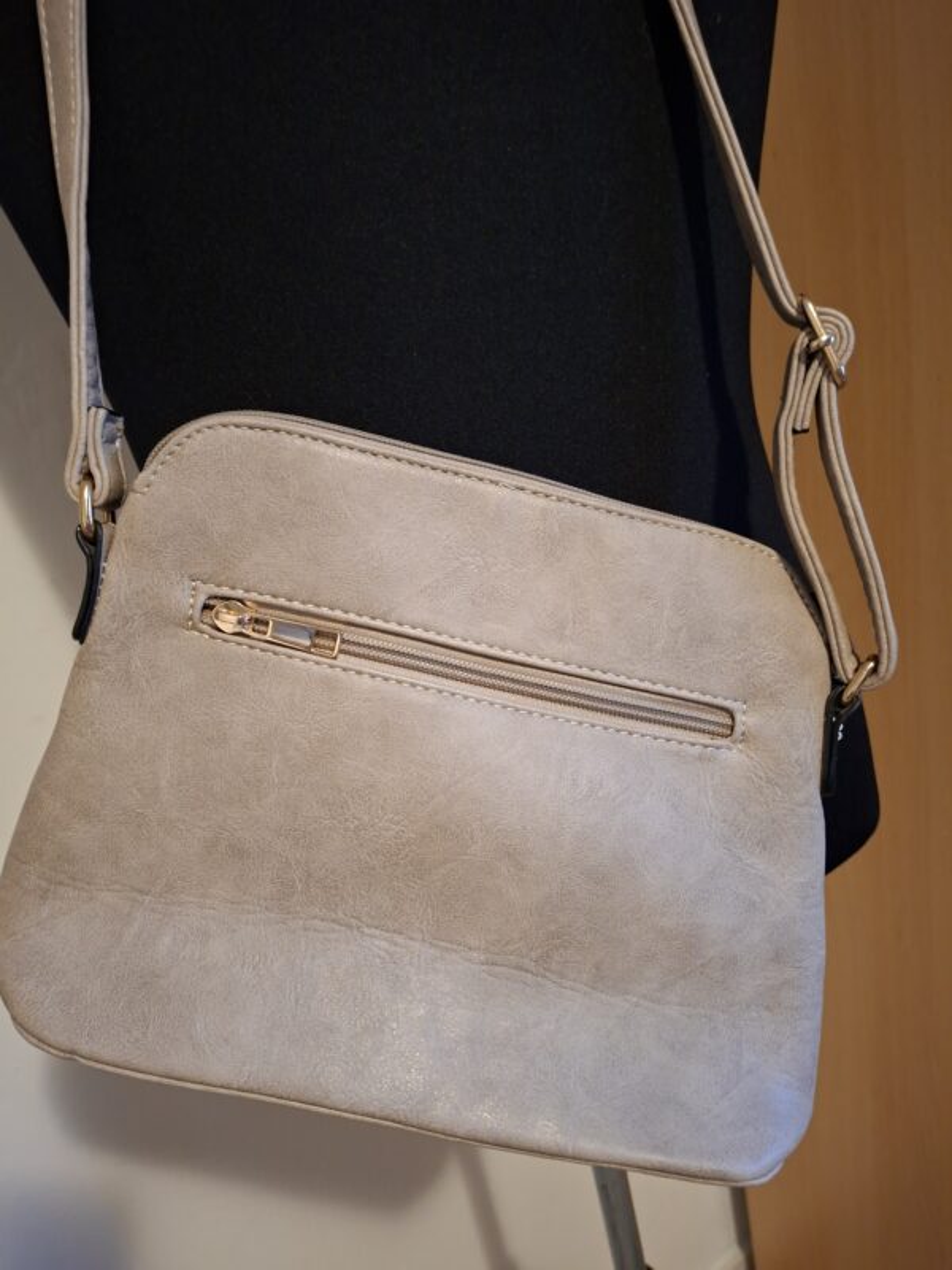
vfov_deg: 73.9
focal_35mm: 23
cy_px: 635
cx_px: 476
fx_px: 843
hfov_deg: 58.9
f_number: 1.8
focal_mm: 5.54
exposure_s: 1/20
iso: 800
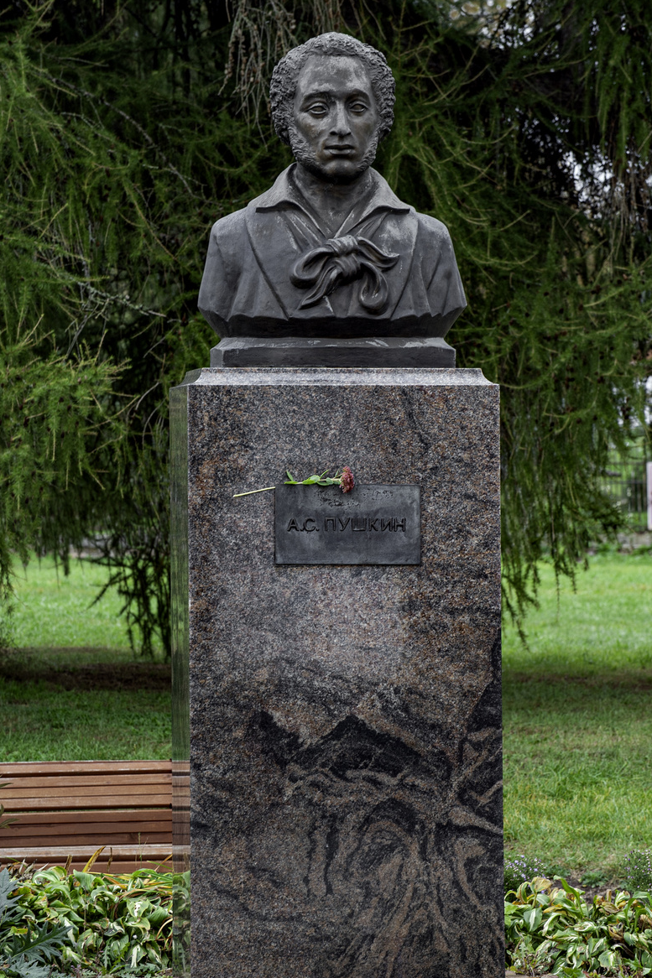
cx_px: 336
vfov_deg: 12.6
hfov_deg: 8.4
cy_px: 501
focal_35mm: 163
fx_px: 4429
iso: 320
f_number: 9
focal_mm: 125
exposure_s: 1/80
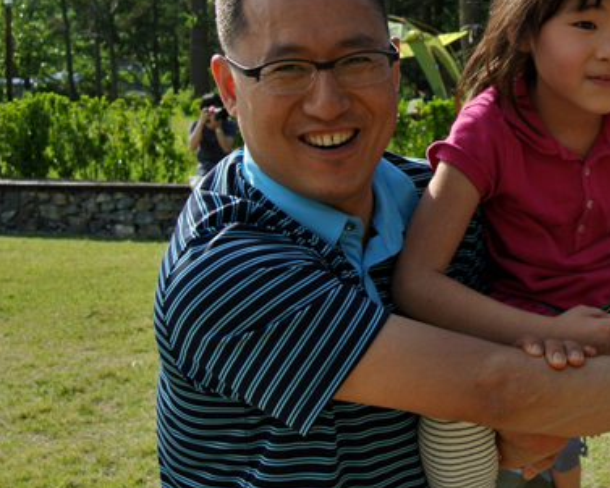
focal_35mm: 74
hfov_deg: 24.6
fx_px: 1337
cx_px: 594
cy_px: 183
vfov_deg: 20.7
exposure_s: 1/1000
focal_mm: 11
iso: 100
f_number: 4
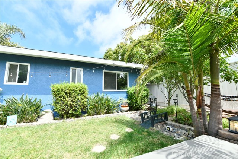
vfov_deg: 81.2
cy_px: 80
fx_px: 93
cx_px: 119
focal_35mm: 14
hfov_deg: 104.2
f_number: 6.3
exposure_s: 1/100
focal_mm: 14
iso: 100
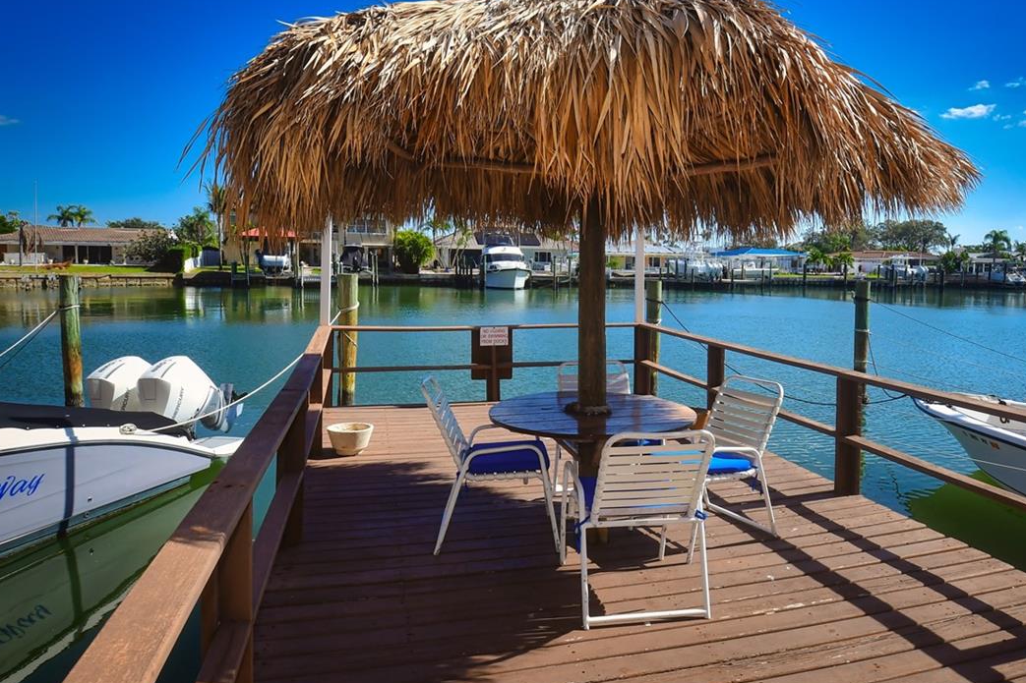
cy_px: 309
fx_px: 655
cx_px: 582
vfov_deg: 55.0
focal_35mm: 23
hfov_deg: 75.7
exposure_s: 1/250
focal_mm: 10
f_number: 10
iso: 100
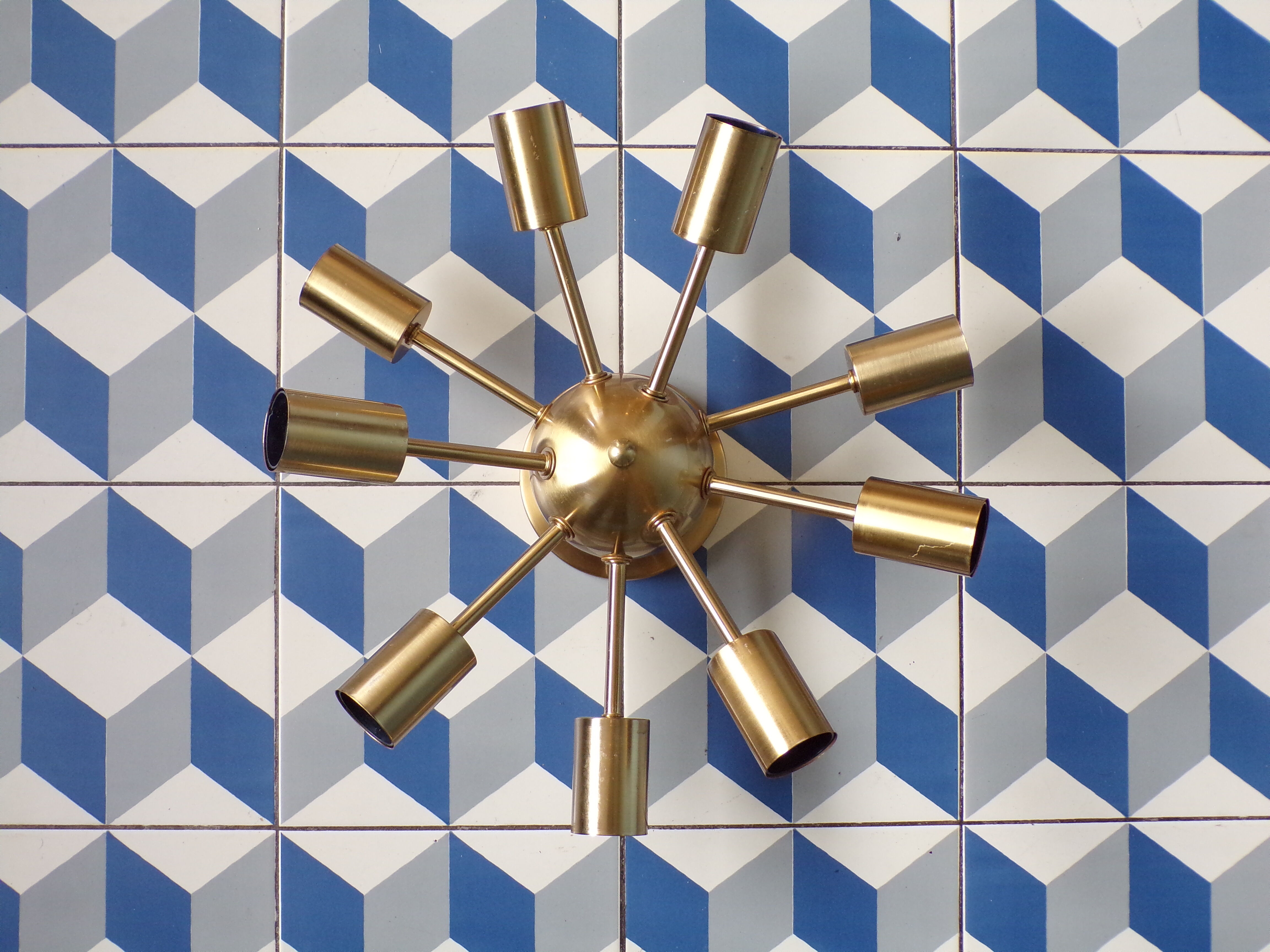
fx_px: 1357
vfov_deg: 38.7
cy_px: 476
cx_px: 635
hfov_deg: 50.1
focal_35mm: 37
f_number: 3.3
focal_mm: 6.6
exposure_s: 1/25
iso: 200
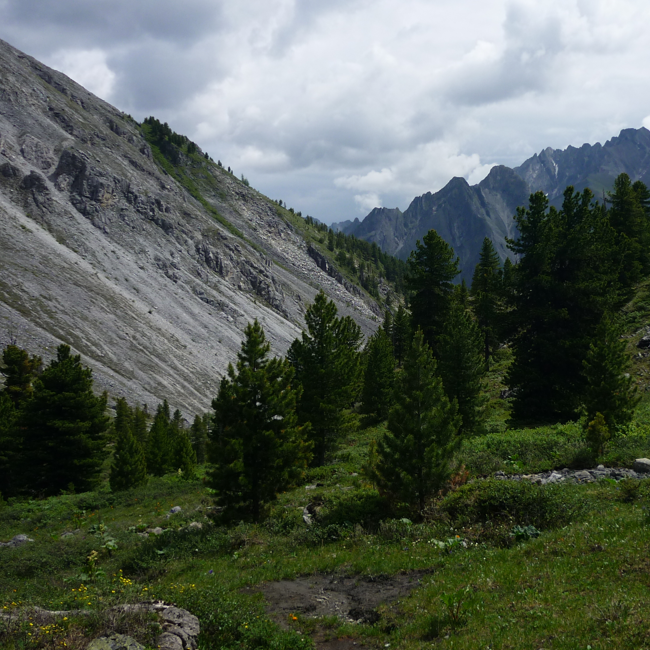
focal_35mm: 43
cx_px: 421
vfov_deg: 39.2
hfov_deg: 38.8
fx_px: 914
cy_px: 311
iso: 80
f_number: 8
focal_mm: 5.5
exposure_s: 1/250
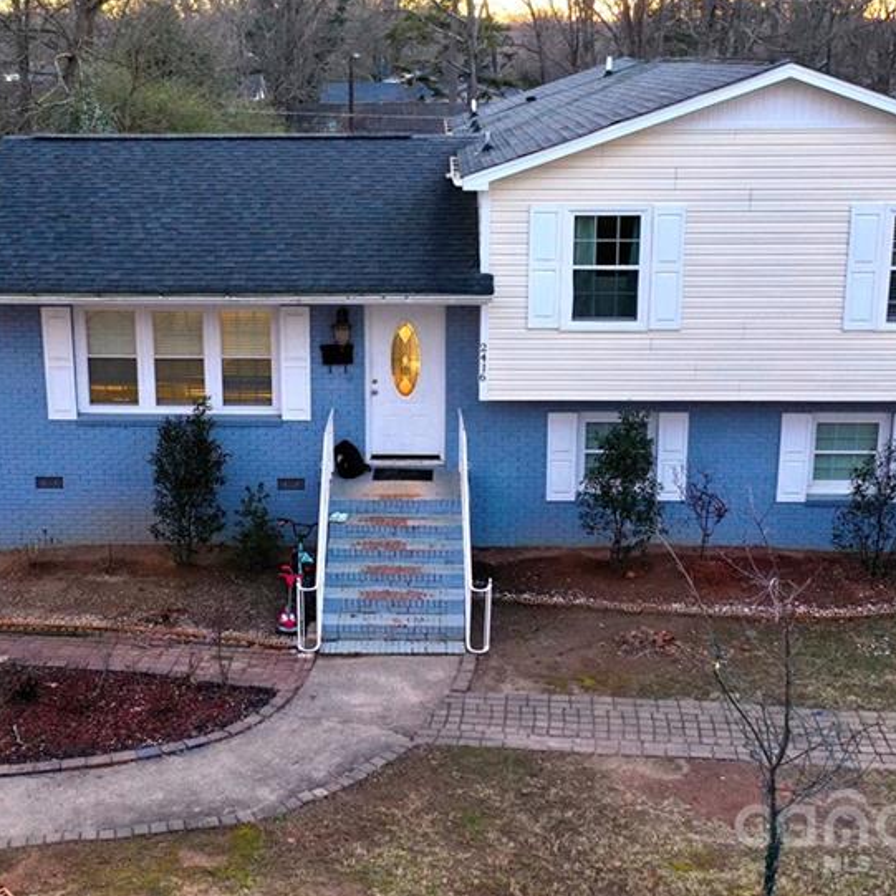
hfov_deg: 37.5
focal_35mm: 45
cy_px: 374
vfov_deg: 37.5
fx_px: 1318
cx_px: 383
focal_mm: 10.26
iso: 400
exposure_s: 1/20
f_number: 2.8
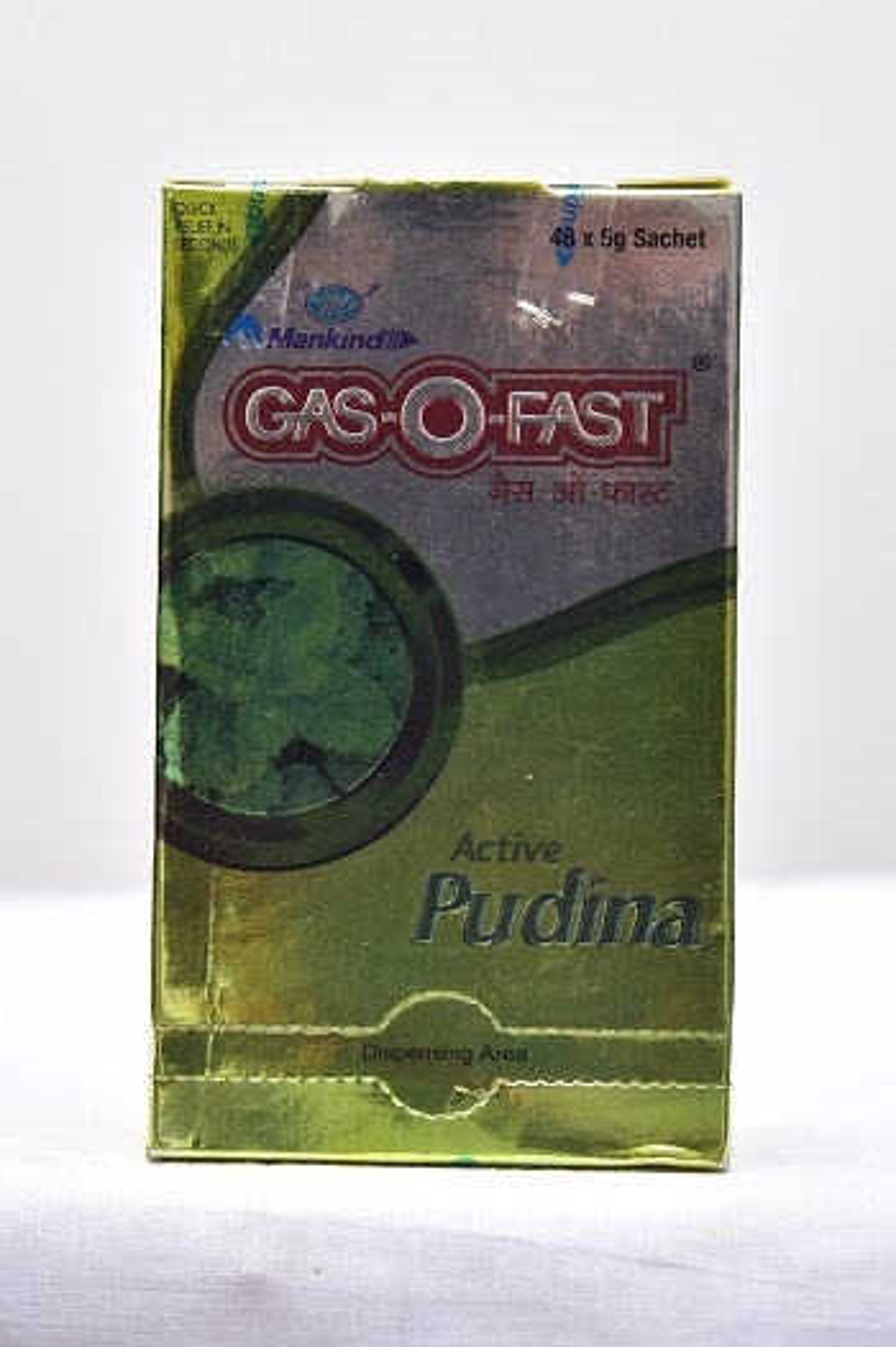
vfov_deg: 26.0
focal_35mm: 78
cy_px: 674
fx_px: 2916
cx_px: 448
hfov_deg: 17.5
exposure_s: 1/125
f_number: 4
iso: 1600
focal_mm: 78
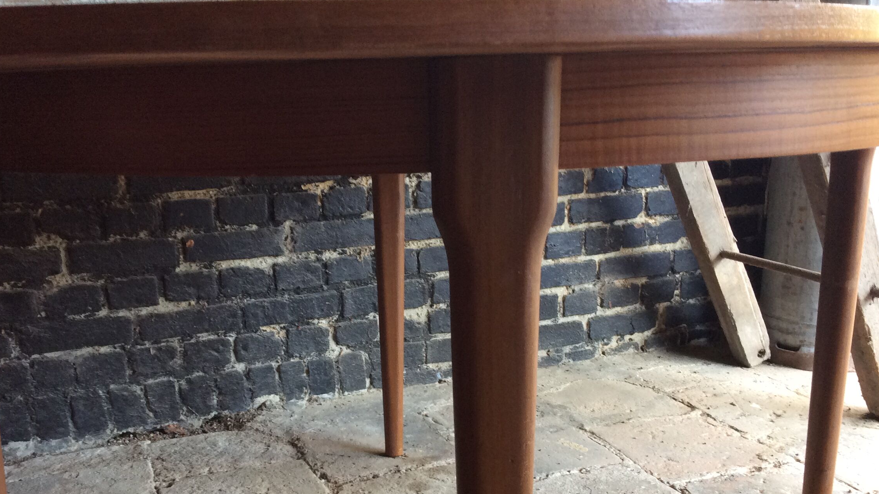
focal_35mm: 40
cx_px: 401
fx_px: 932
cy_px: 356
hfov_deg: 50.4
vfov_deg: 29.3
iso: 80
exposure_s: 1/25
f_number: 2.4
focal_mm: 3.3
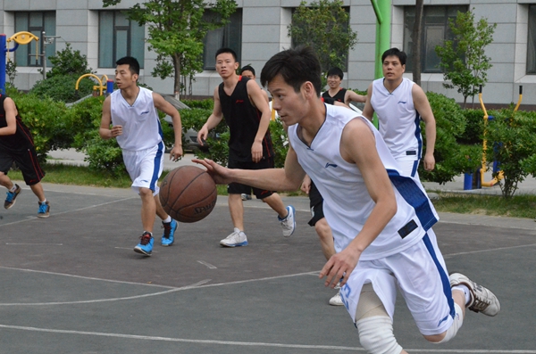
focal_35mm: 82
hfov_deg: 24.7
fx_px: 1225
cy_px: 177
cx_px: 268
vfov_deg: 16.5
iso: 6400
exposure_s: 1/1500
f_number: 19
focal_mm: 55
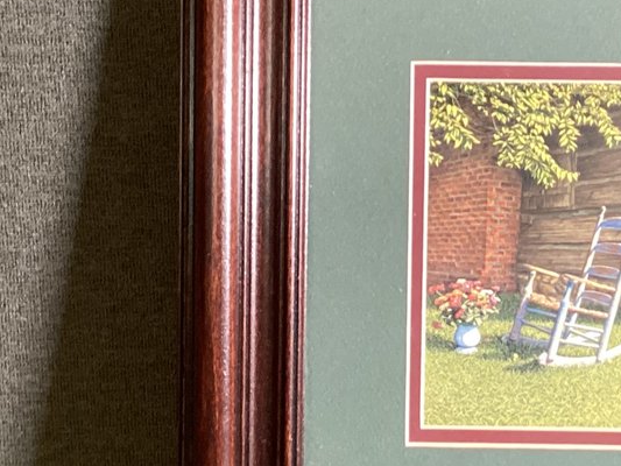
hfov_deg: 22.2
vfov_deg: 16.7
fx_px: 1579
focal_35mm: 88
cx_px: 340
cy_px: 112
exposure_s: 1/40
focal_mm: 3.3
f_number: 2.4
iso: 320
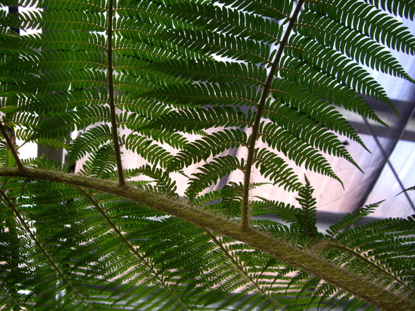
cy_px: 156
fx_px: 456
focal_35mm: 38
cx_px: 208
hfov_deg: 49.0
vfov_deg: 37.7
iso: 200
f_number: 2.8
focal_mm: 7.9
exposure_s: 1/80
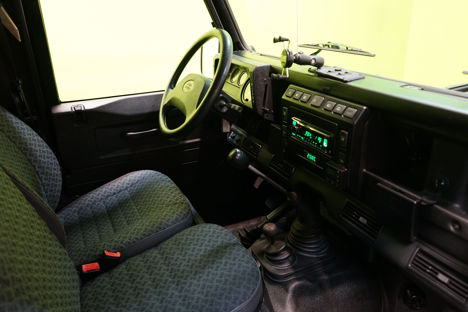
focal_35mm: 28
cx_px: 234
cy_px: 156
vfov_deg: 46.4
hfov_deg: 65.5
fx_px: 364
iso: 1250
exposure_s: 1/30
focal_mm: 28
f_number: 3.5
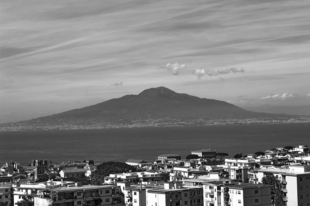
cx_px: 155
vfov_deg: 16.5
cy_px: 103
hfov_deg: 24.6
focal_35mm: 82
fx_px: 710
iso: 200
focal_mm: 55
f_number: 11
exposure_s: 1/400
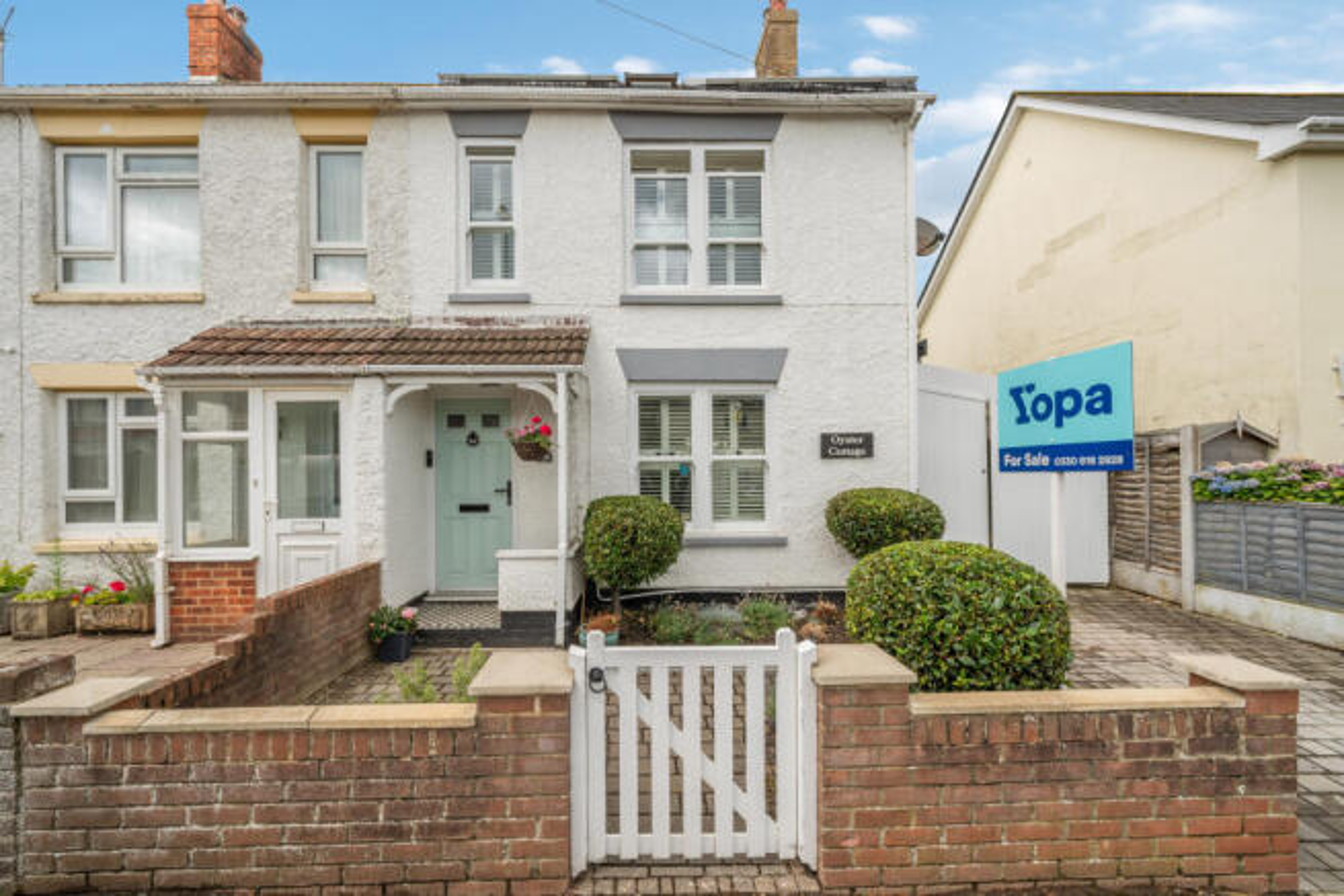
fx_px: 485
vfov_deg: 85.5
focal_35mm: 13
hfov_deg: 108.3
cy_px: 448
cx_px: 672
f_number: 8
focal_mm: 13
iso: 400
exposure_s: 1/500
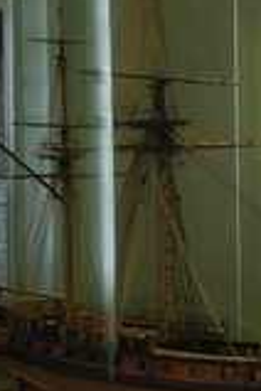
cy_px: 175
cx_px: 309
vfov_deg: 18.4
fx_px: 1207
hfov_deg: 12.1
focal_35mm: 111
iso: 100
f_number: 8
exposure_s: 1/2
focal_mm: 28
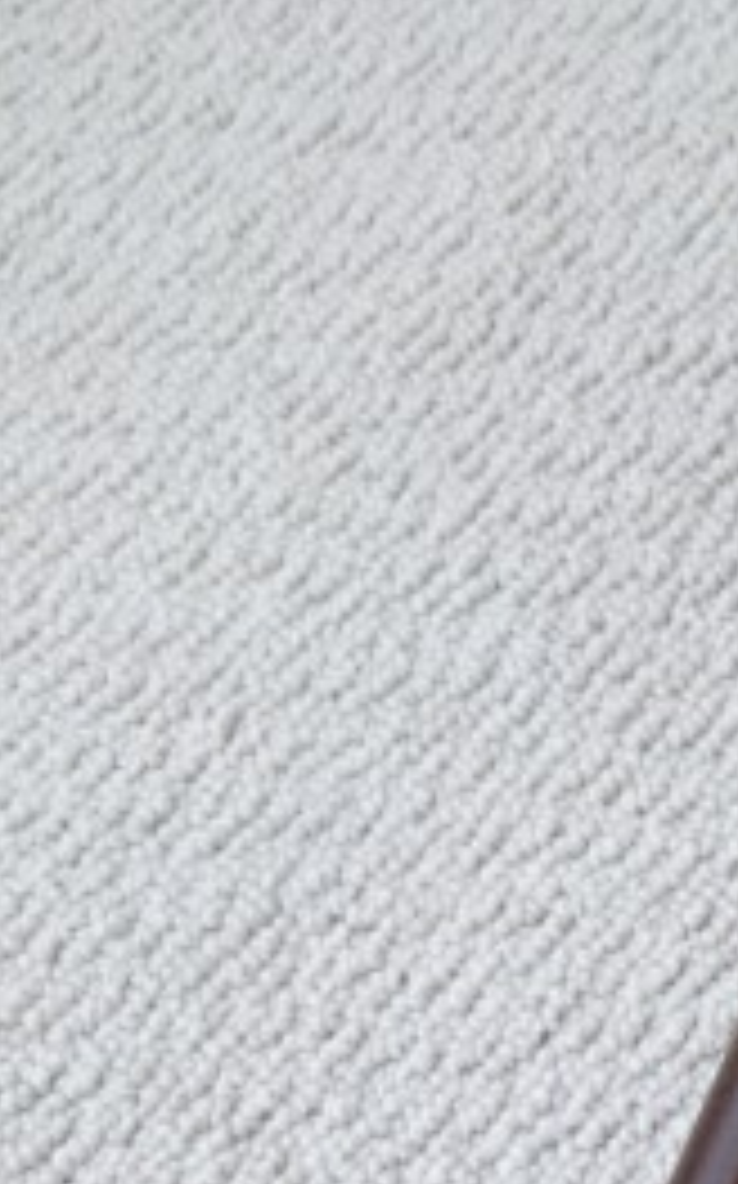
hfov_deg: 9.3
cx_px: 1791
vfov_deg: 15.6
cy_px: -522
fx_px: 4029
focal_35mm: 125
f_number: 1.8
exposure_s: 1/30
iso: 500
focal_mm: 10.4
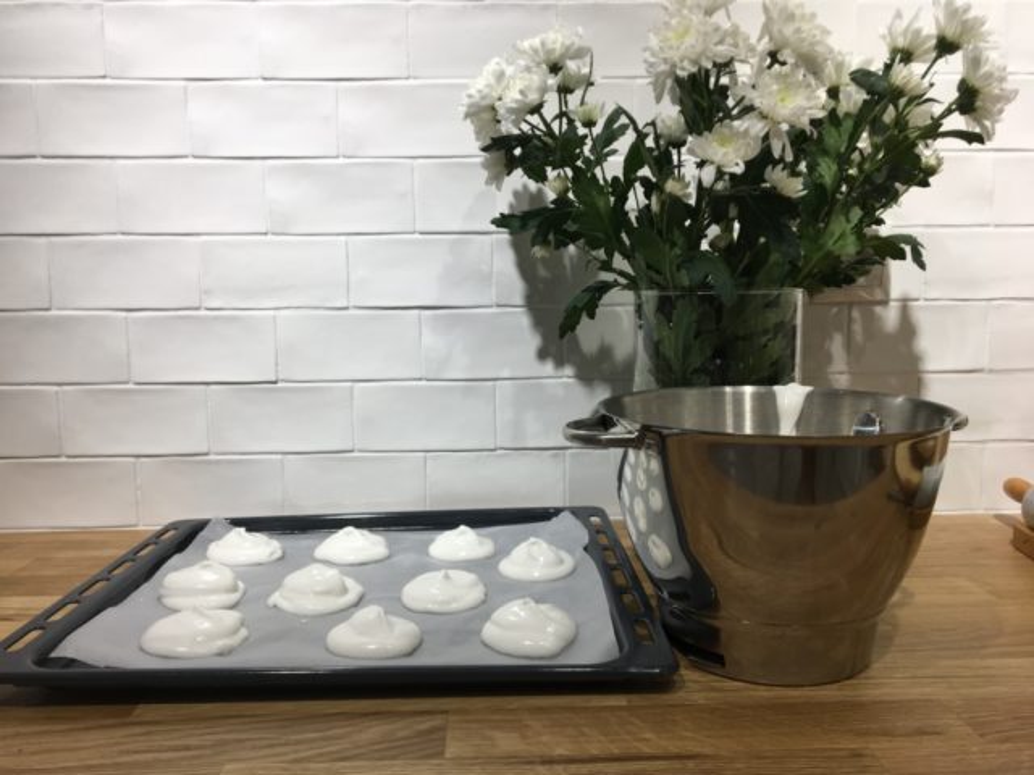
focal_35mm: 29
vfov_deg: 48.2
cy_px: 388
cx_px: 517
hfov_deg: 61.7
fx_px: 866
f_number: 2.2
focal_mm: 4.15
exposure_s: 1/100
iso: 32
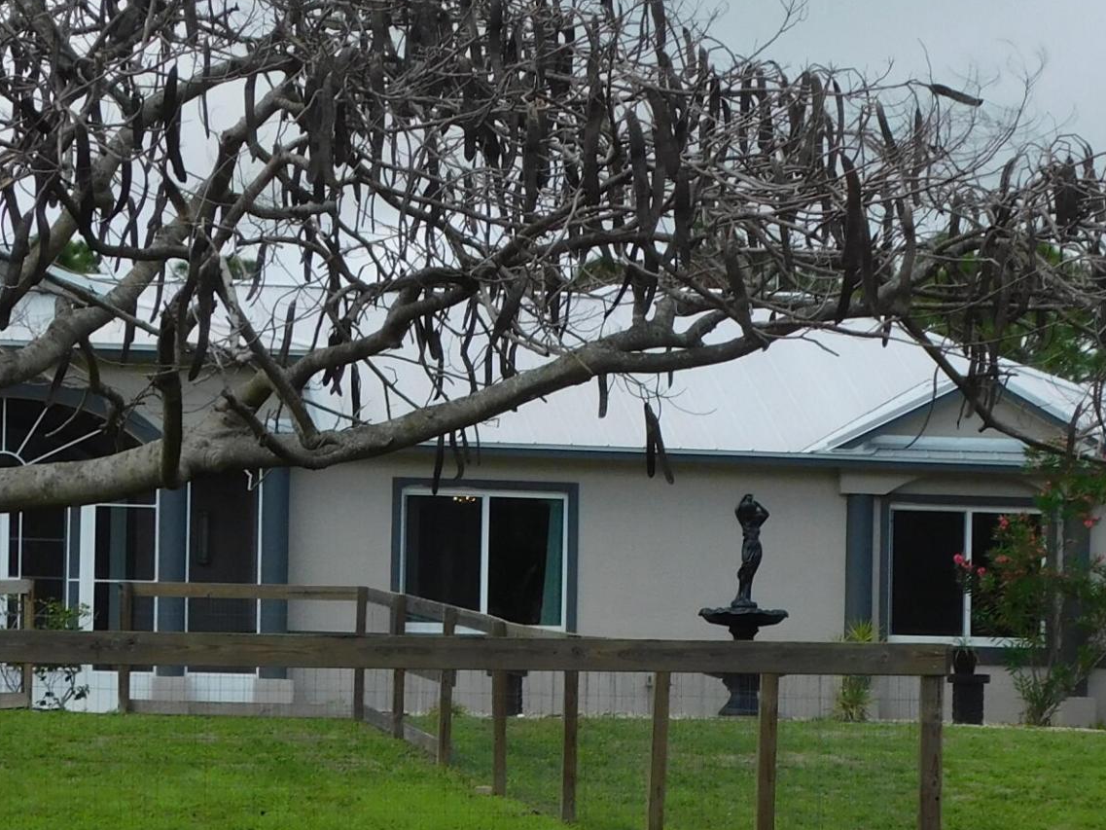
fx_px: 3643
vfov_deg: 12.9
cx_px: 585
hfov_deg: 17.3
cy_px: 684
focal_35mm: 114
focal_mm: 8
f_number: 3.7
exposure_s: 1/1000
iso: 125
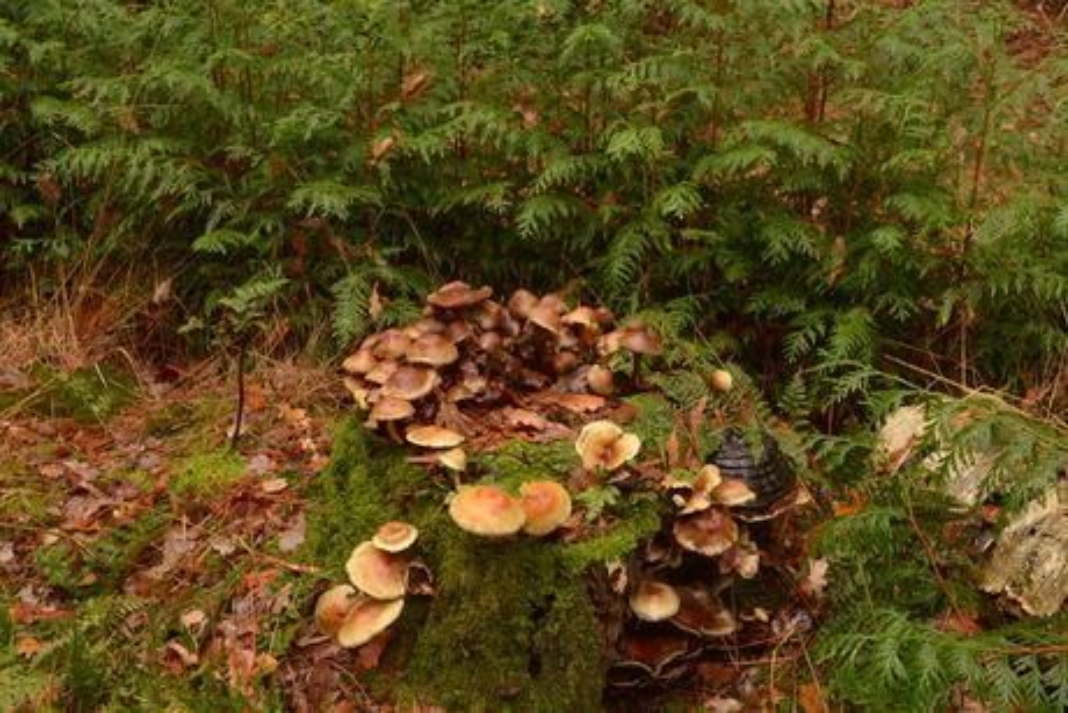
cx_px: 534
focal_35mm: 48
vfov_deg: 28.1
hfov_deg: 41.1
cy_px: 356
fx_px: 1424
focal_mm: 32
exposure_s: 1/2
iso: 100
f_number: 8
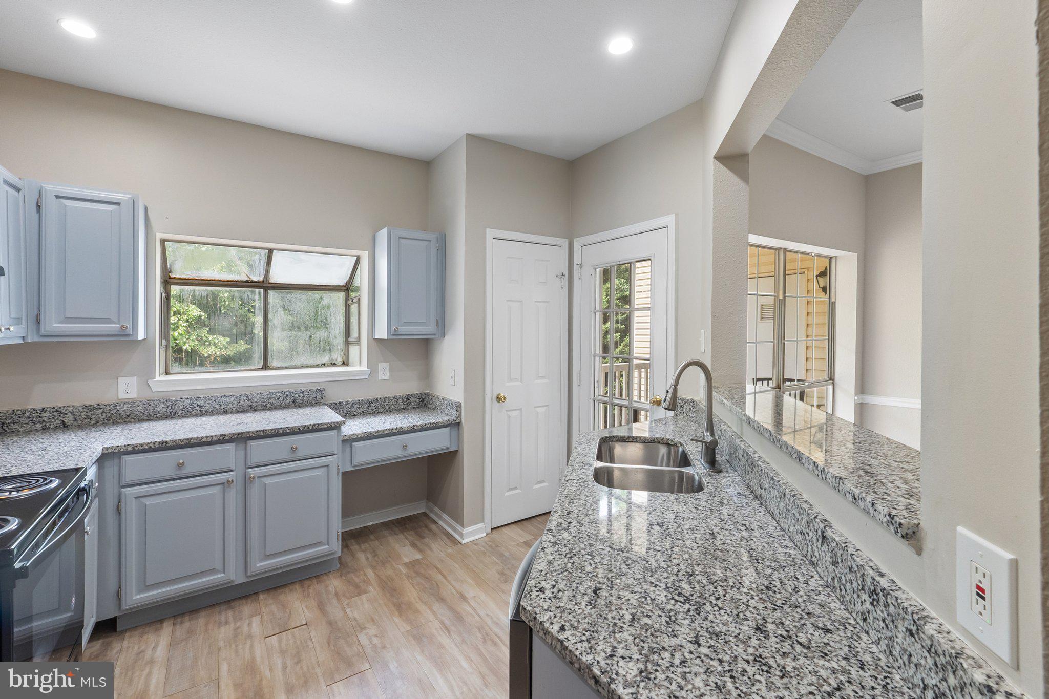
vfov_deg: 77.3
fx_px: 437
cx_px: 524
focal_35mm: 15
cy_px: 350
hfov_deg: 100.4
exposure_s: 1/6
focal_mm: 10
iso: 640
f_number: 8
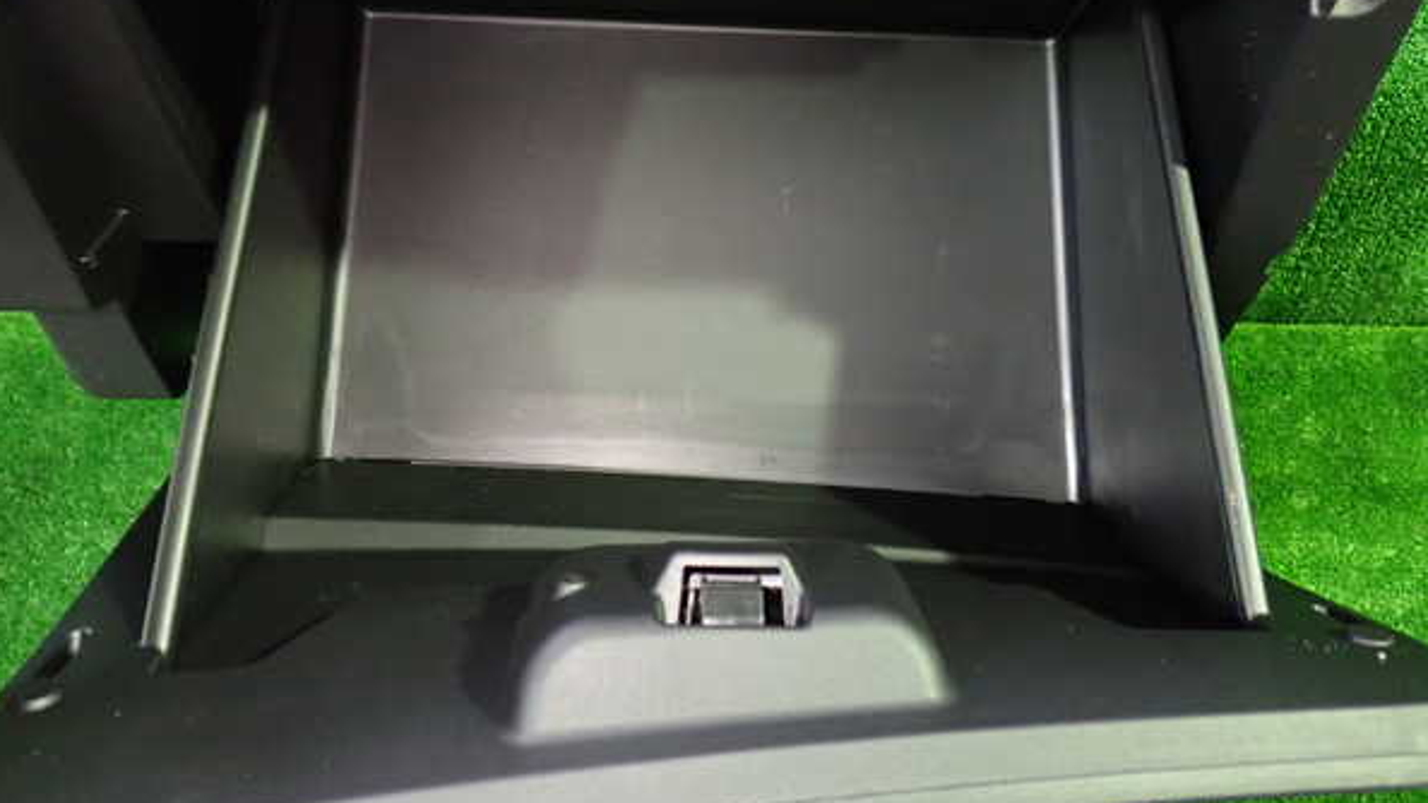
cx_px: 709
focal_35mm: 33
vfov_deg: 35.6
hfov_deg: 59.5
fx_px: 1249
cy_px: 353
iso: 800
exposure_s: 1/25
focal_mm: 5.4
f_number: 2.3
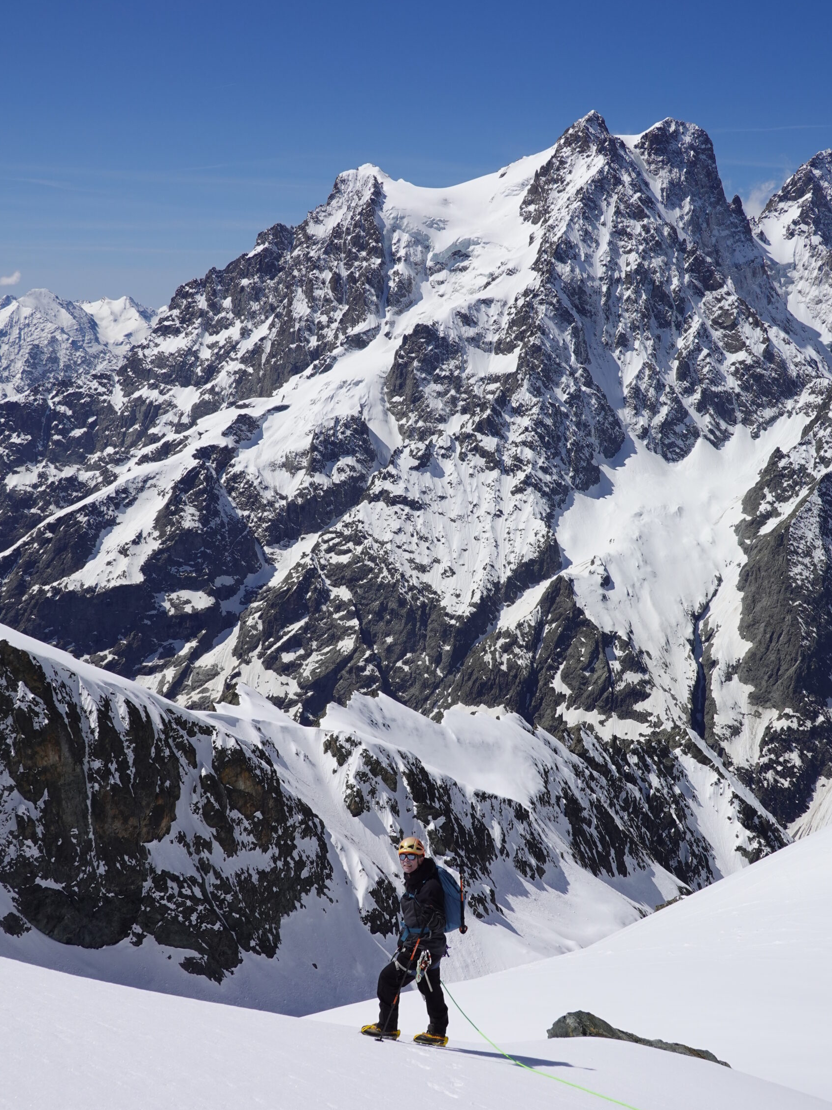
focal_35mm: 47
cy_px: 563
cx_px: 412
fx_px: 1506
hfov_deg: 30.9
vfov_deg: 40.4
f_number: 6.3
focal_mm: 15.9
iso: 100
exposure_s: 1/1000
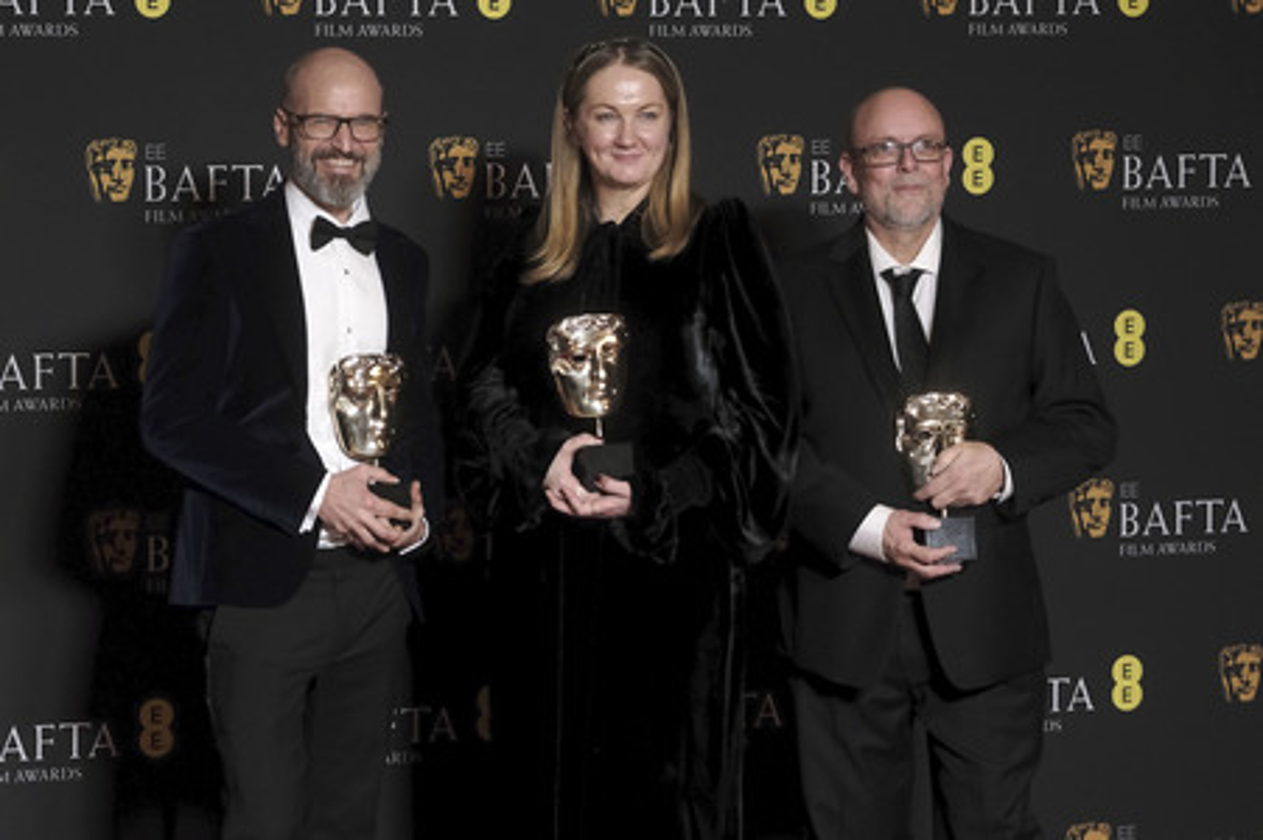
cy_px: 420
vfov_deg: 14.4
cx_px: 632
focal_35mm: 95
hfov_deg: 21.5
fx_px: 3330
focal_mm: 63.4
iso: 1600
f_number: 2.8
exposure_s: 1/320
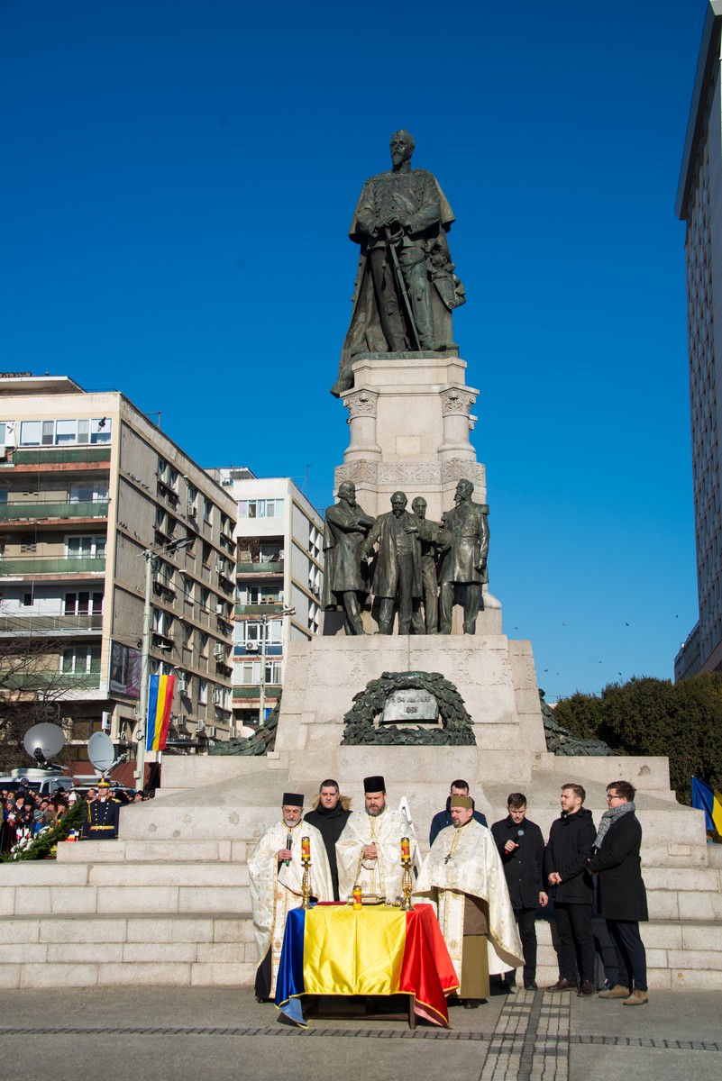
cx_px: 361
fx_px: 1352
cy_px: 540
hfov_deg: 29.9
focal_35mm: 45
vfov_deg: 43.6
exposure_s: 1/320
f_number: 8
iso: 100
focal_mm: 45
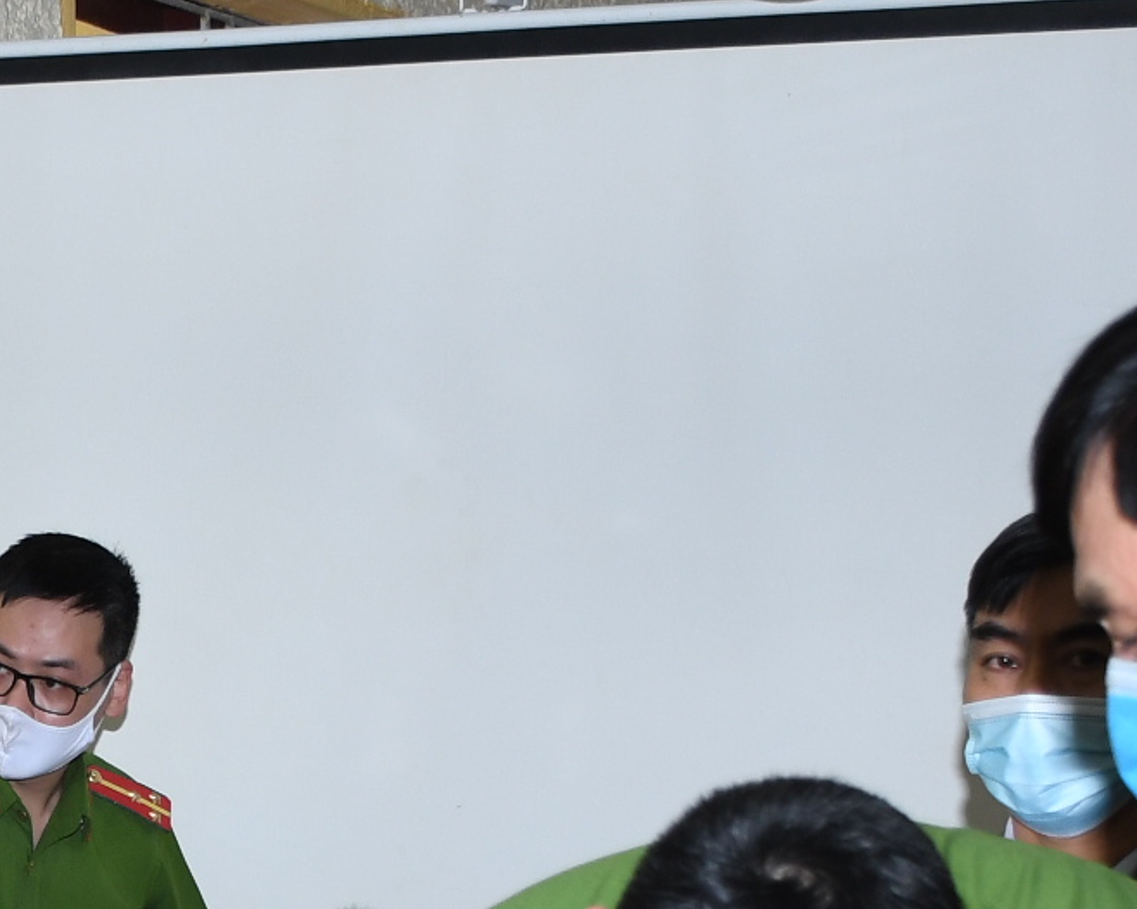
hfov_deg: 13.8
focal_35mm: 137
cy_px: 1037
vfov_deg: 11.1
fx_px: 4608
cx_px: -97
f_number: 4
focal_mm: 23
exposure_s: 1/200
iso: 320
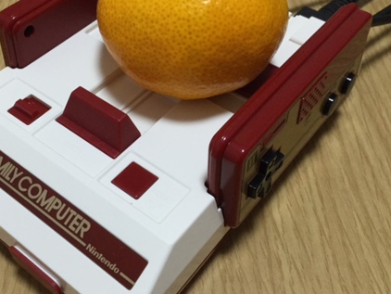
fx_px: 531
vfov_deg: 30.8
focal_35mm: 47
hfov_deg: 40.2
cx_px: 157
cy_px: 108
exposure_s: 1/30
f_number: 2.4
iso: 80
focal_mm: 3.3
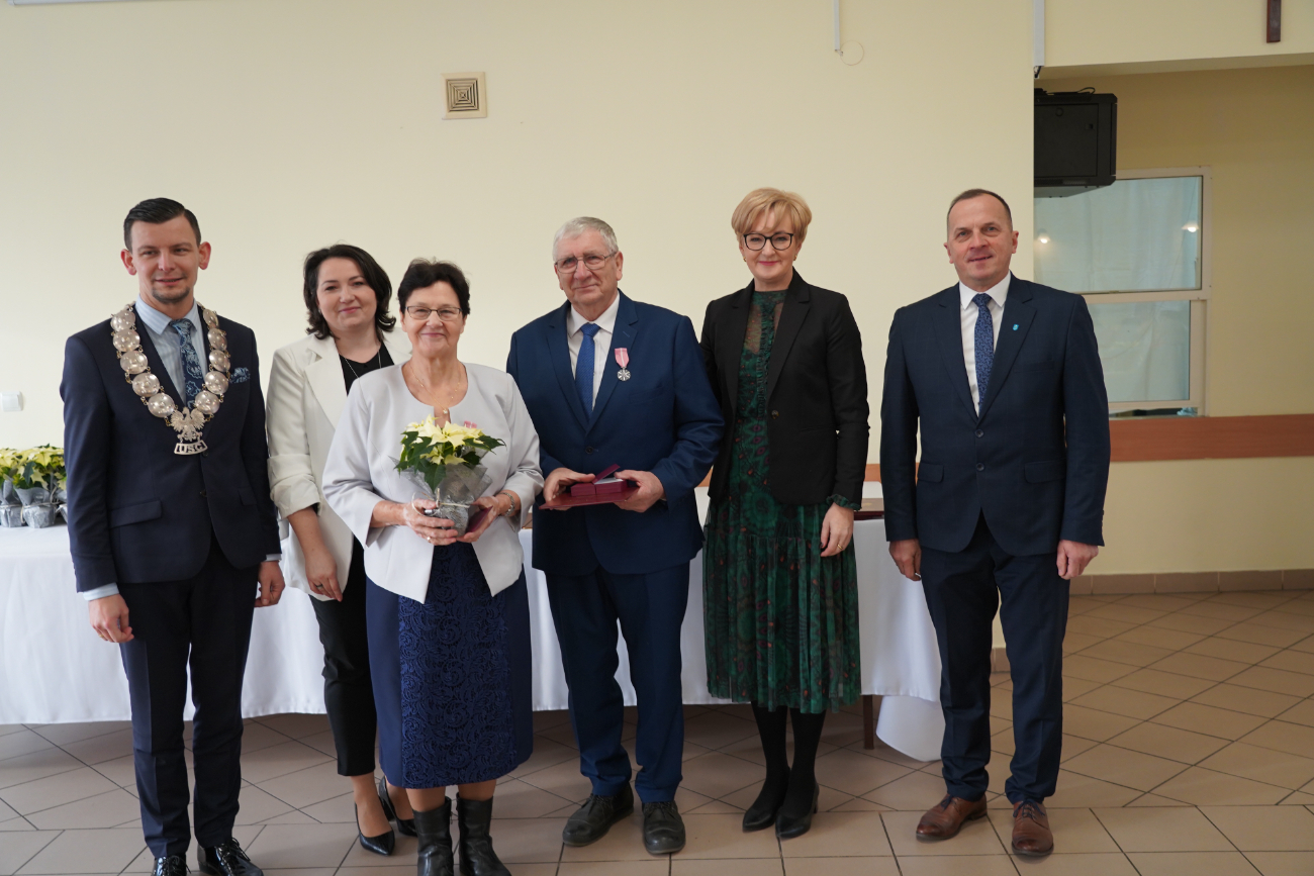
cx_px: 657
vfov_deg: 38.9
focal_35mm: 34
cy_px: 438
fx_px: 1241
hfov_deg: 55.8
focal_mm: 34
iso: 1250
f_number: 4
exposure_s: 1/160
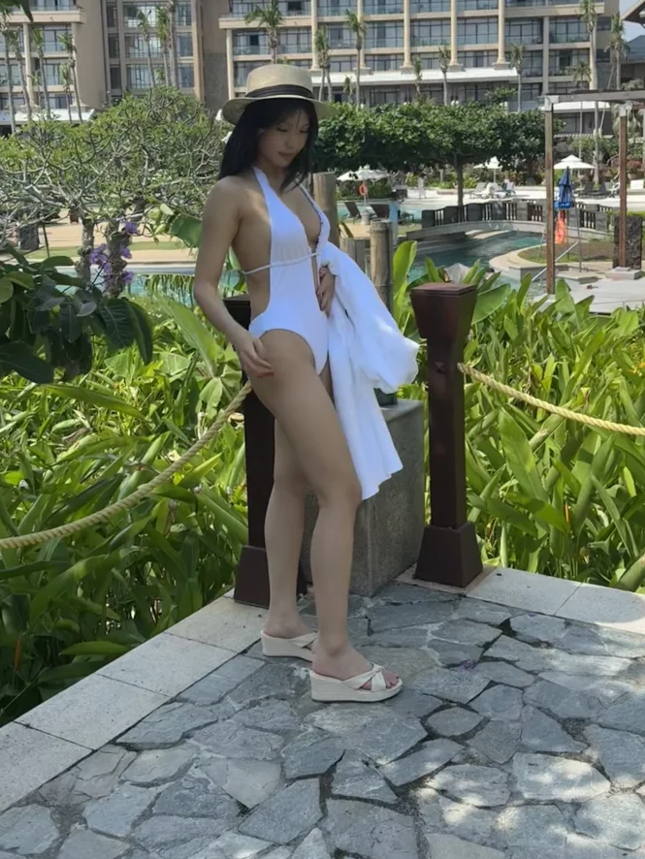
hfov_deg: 36.8
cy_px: 294
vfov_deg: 47.2
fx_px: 968
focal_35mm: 39
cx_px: 335
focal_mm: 6.76
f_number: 1.78
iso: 80
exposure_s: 1/4950
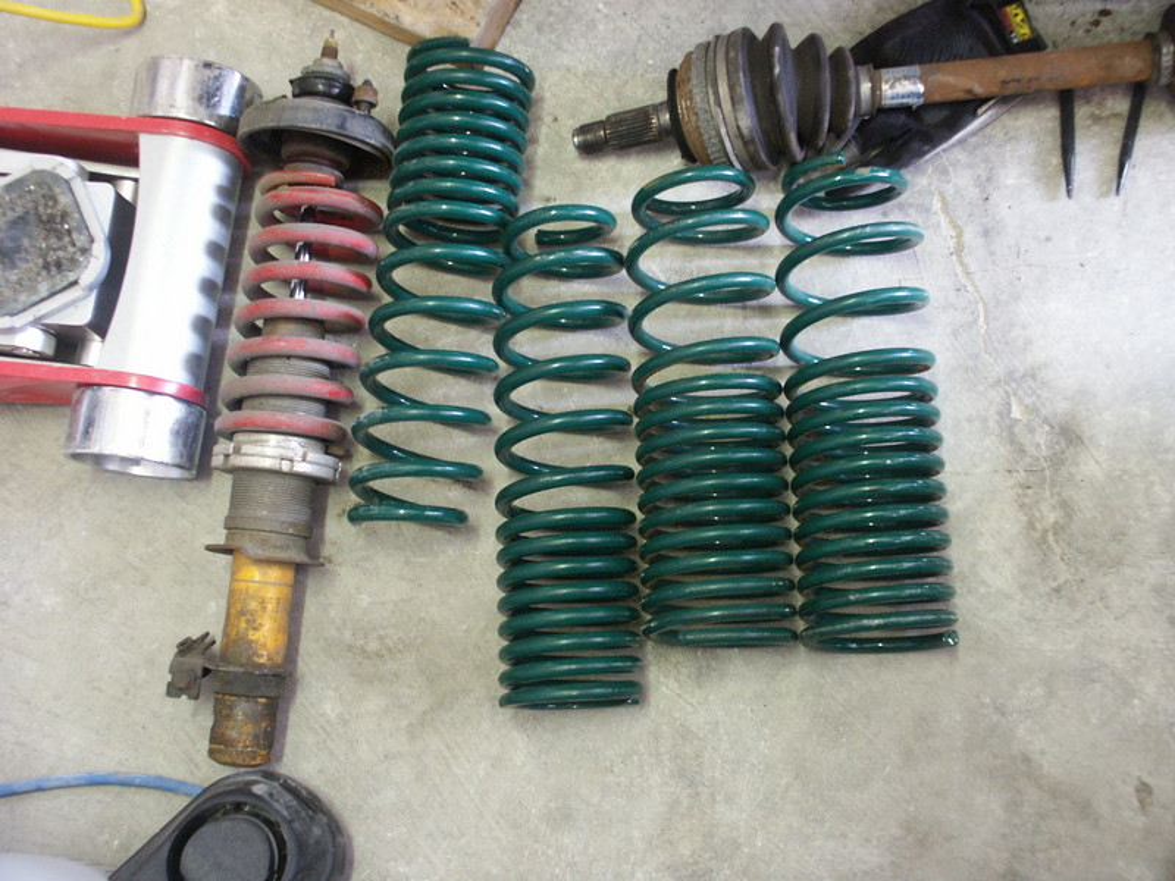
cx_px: 588
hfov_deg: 39.7
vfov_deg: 30.3
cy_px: 440
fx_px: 1629
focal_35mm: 48
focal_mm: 12.32
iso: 200
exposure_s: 1/10
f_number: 3.5
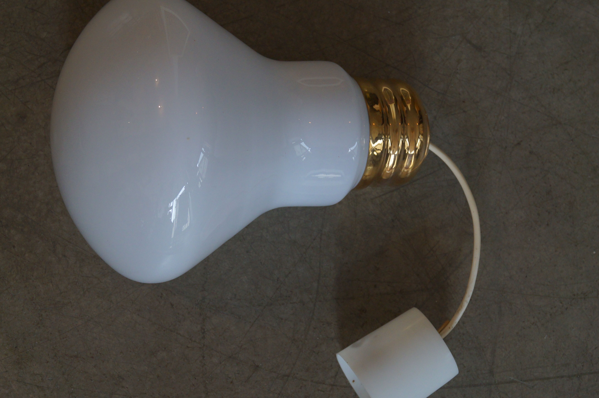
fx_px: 1263
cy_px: 203
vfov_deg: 17.9
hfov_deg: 26.7
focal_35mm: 76
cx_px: 286
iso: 800
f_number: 5.6
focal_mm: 45
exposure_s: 1/80
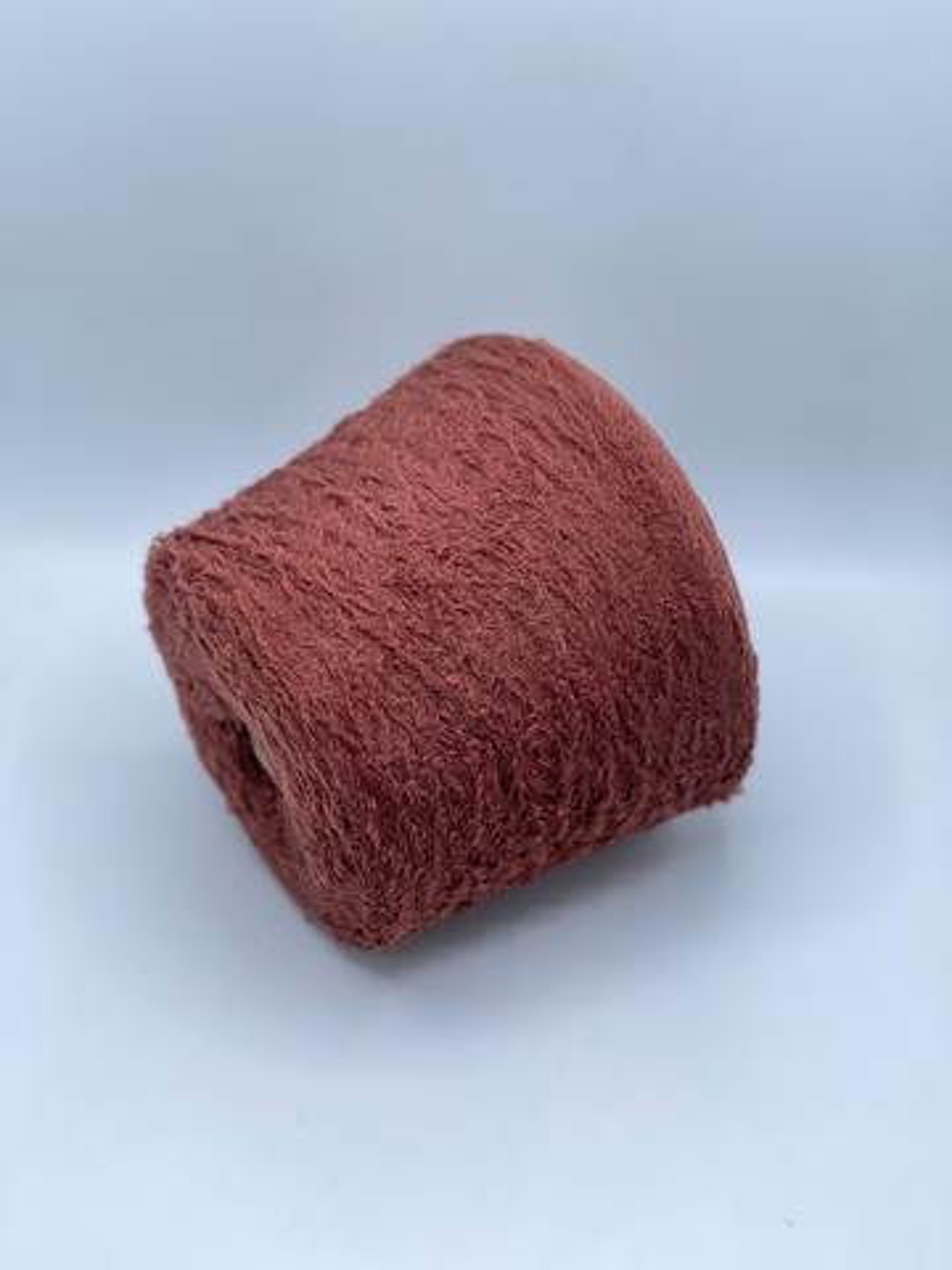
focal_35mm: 64
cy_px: 635
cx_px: 476
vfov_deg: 30.3
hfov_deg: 22.9
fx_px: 2347
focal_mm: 7.5
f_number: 2.2
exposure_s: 1/109
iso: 20
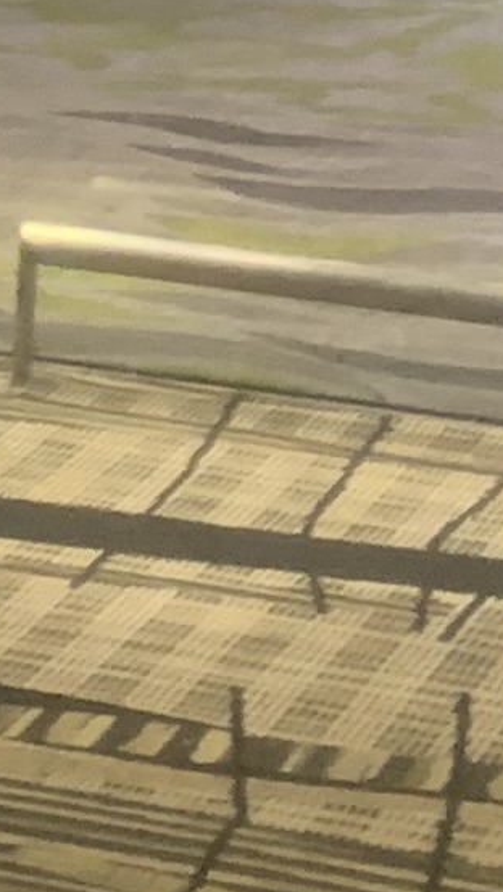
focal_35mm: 206
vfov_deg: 10.2
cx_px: -327
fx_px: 4880
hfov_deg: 5.8
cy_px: -316
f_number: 1.8
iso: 320
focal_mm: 4.25
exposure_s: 1/50
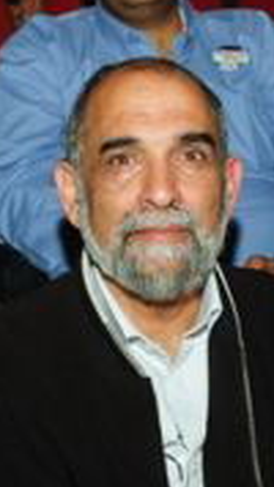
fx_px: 1267
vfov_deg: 21.6
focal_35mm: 98
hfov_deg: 12.3
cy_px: 371
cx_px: 167
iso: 500
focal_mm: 17
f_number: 5.6
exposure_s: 1/80
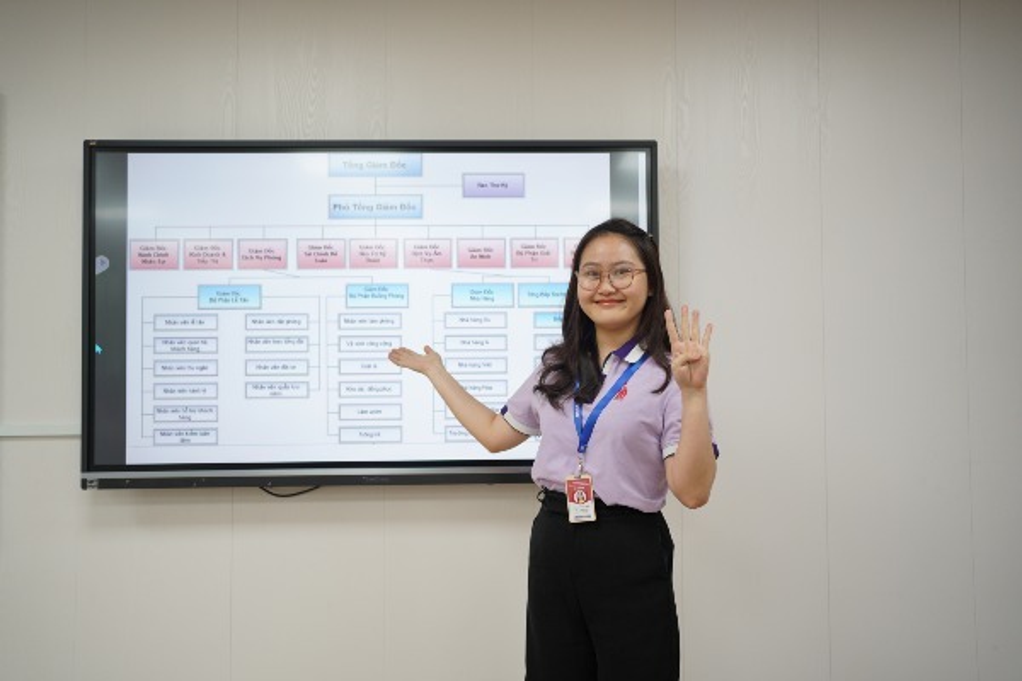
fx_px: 994
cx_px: 511
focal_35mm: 35
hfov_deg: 54.4
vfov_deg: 37.9
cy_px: 340
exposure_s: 1/320
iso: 320
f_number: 2
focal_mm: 35
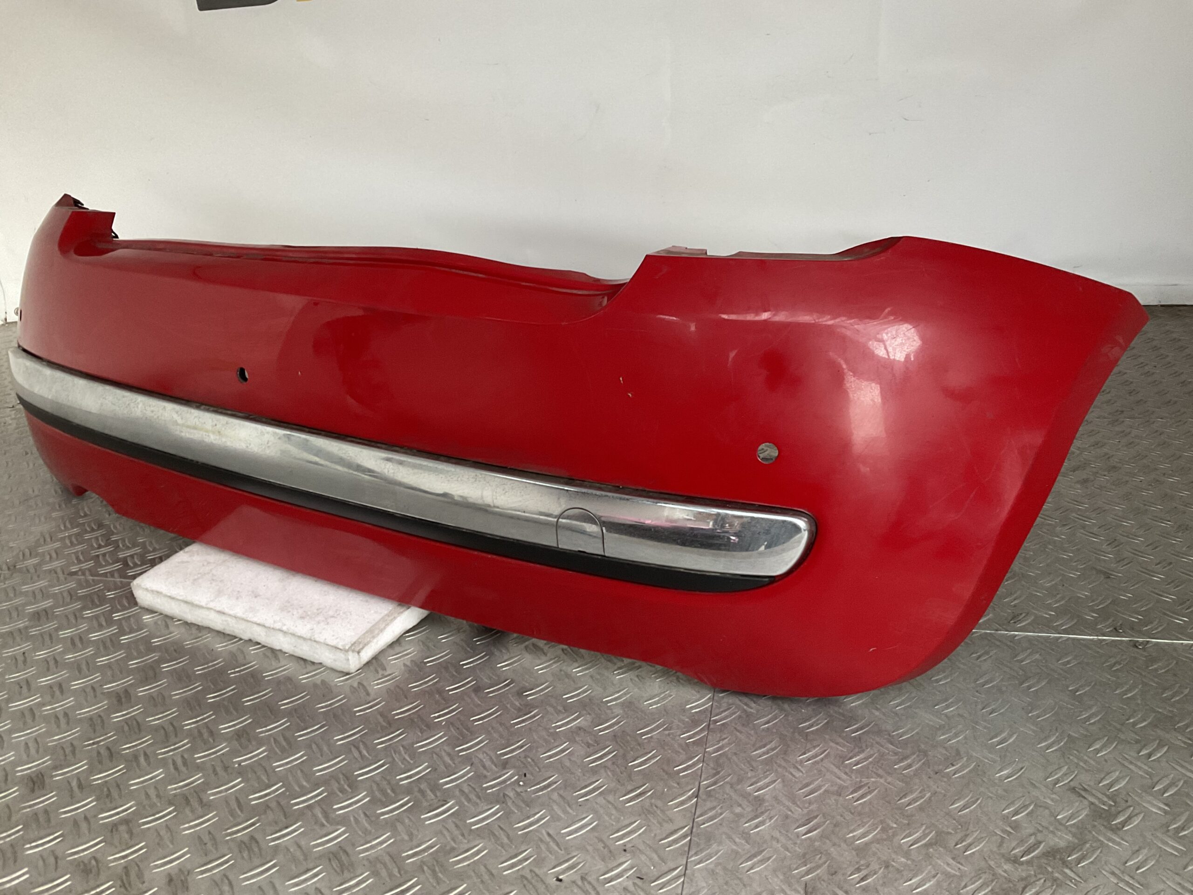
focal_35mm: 29
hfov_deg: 61.7
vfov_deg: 48.2
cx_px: 596
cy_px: 448
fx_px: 999
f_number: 1.8
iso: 125
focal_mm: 3
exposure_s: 1/50
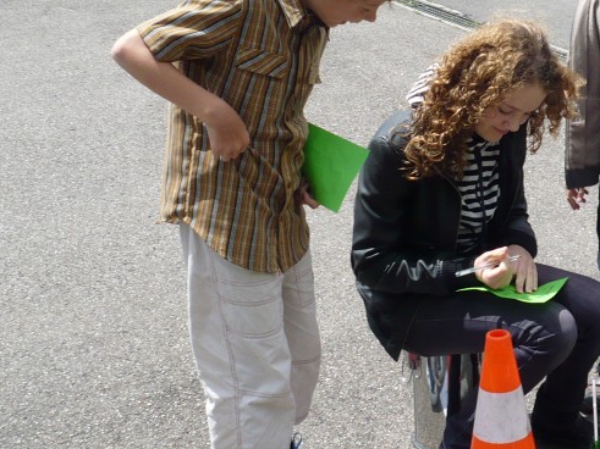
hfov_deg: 25.5
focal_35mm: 73
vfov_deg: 20.1
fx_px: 1265
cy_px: 166
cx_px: 590
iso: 100
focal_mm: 5.8
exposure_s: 1/160
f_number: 8
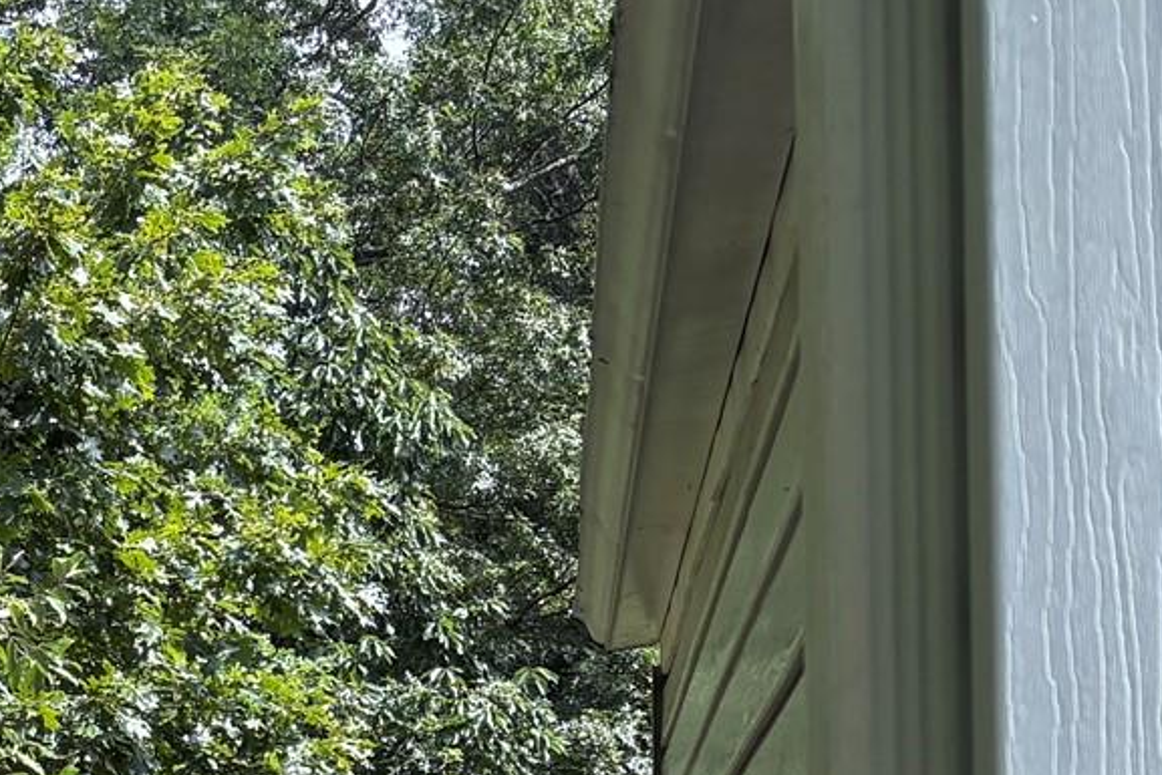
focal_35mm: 96
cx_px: -838
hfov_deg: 17.7
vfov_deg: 13.5
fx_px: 3099
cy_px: 1155
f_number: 1.6
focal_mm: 5.96
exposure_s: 1/647
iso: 50
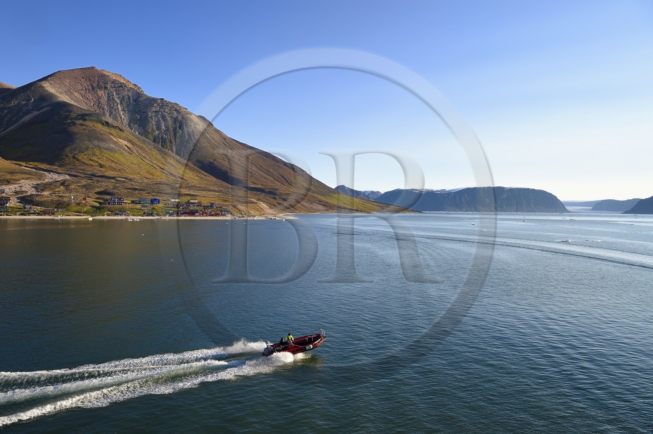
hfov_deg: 73.8
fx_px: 435
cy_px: 217
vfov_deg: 53.1
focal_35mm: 24
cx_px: 326
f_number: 11
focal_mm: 24
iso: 200
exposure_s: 1/250
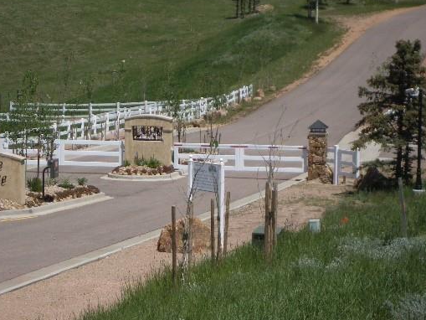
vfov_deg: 11.2
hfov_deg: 14.9
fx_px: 1625
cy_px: 165
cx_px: 192
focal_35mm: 132
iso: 80
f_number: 4.8
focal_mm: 17.4
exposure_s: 1/800
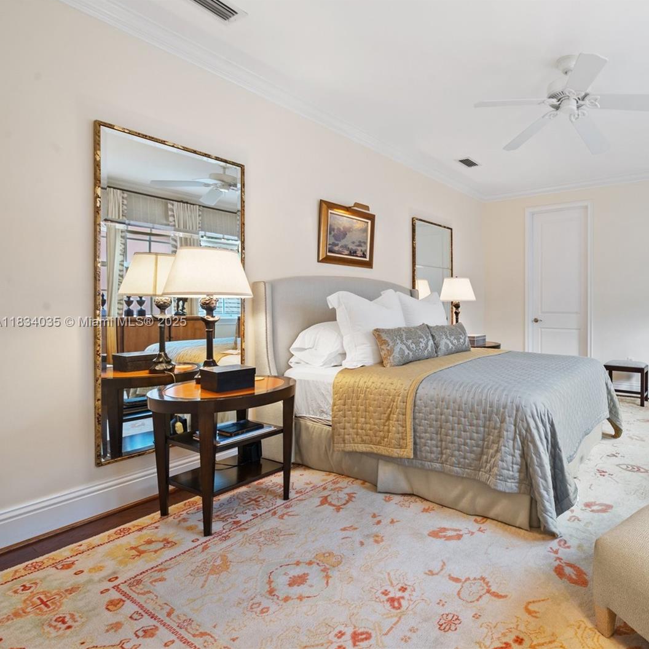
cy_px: 323
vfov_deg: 80.7
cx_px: 482
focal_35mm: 18
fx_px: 382
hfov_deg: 75.3
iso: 200
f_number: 8
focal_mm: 14
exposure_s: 1
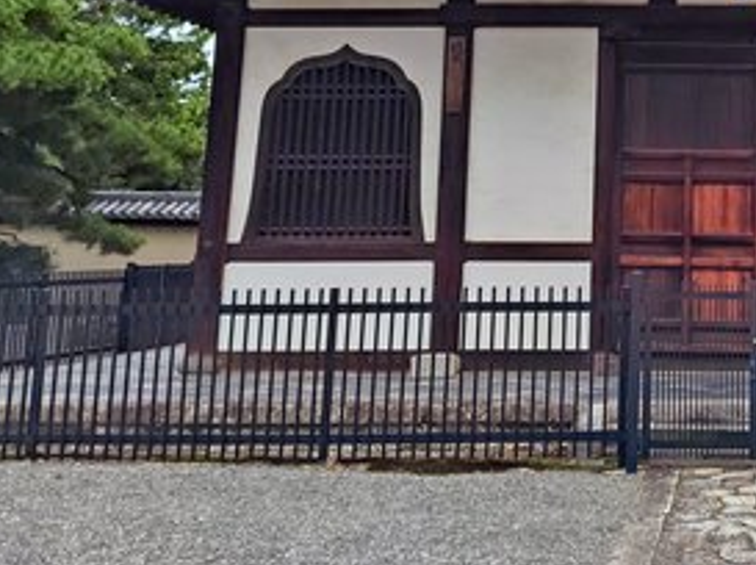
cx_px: 770
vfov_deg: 25.9
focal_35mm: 54
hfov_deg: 32.5
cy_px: 33
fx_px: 1178
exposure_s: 1/968
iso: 50
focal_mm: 5.56
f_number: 1.9
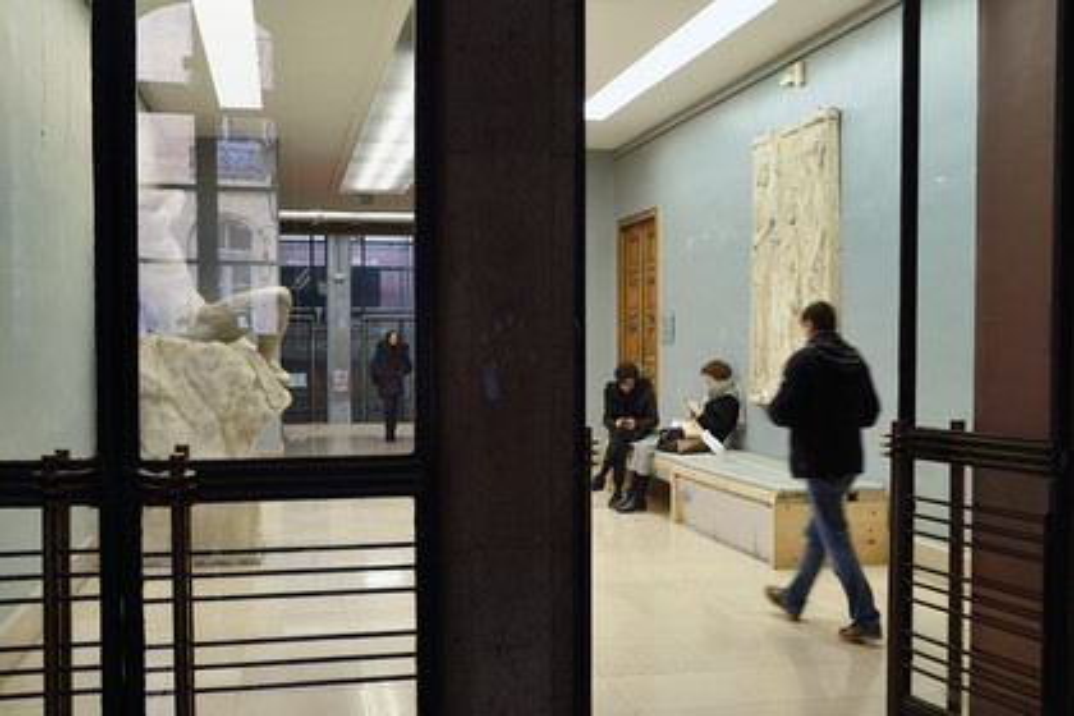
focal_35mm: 38
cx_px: 537
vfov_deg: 35.1
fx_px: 1134
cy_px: 358
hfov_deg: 50.7
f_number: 7.1
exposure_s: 1/25
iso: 640
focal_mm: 38
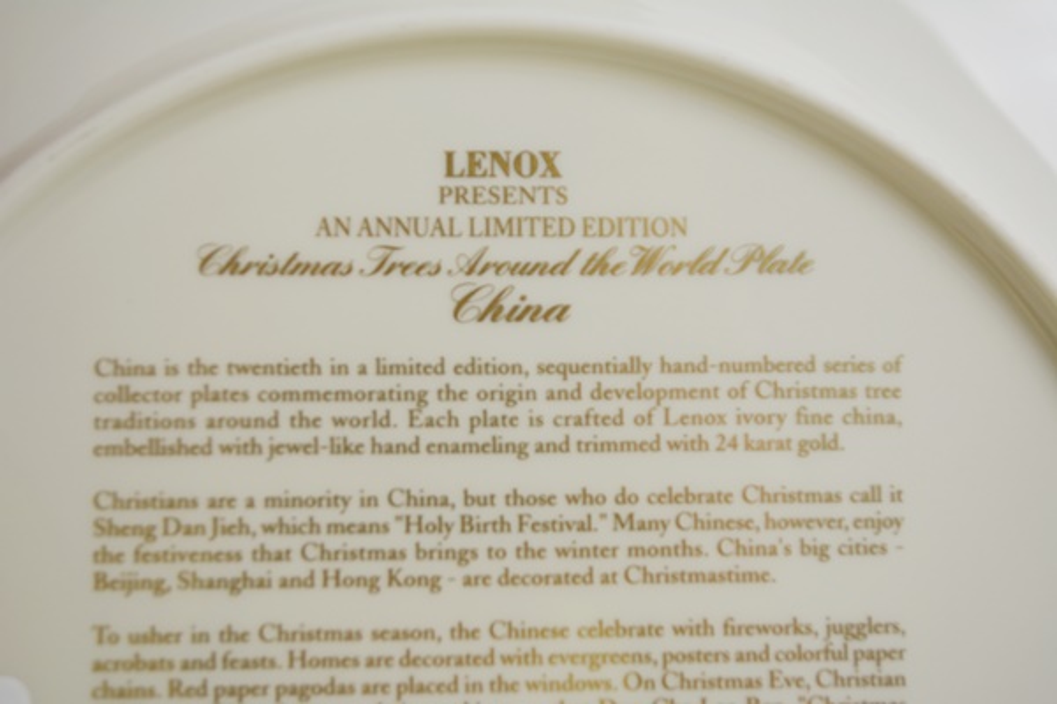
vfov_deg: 23.8
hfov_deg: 35.1
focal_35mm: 57
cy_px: 352
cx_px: 528
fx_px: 1673
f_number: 5.6
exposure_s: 1/125
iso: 280
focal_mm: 38
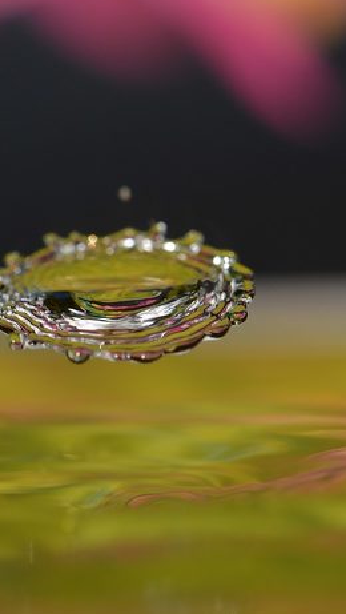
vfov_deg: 12.4
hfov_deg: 7.0
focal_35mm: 174
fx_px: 2827
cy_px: 233
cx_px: 106
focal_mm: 85
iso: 200
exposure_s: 1/200
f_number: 10
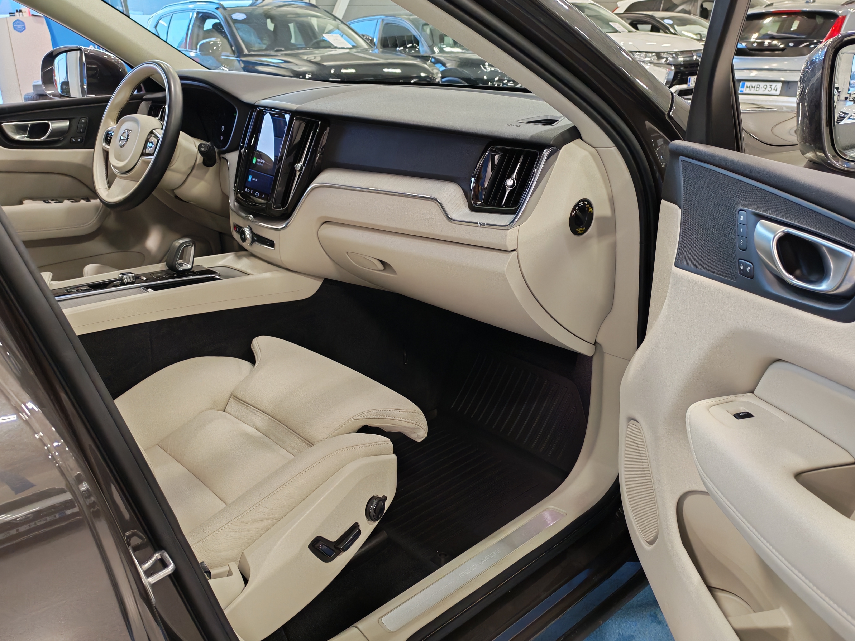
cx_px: 428
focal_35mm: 32
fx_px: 790
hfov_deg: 56.8
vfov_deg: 44.2
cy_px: 320
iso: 1040
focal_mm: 6.12
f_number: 1.9
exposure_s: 1/100
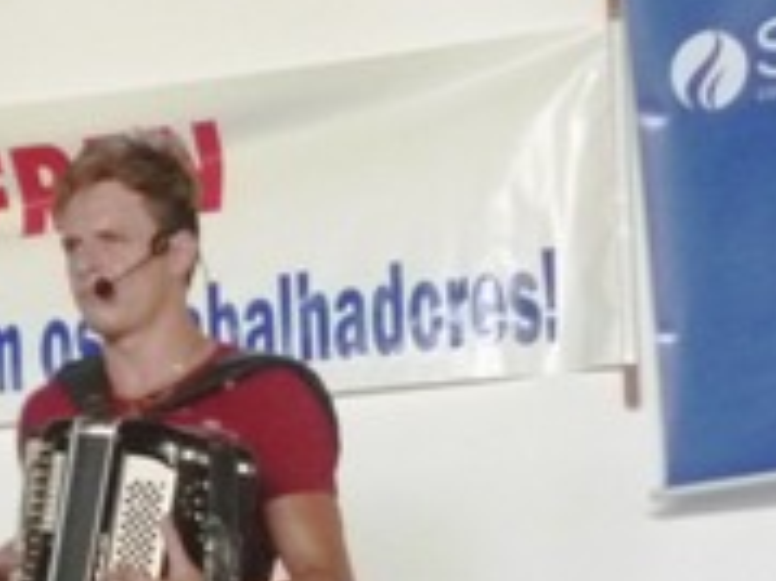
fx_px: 2890
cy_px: 772
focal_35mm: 129
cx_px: 290
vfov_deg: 11.2
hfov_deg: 15.3
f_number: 3.5
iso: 400
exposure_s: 1/60
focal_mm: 6.4
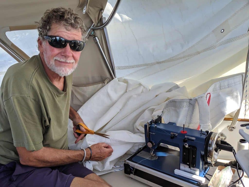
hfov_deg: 65.3
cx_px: 124
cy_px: 94
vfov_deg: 51.4
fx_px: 194
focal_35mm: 27
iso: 54
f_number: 1.8
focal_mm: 4.44
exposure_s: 1/1067
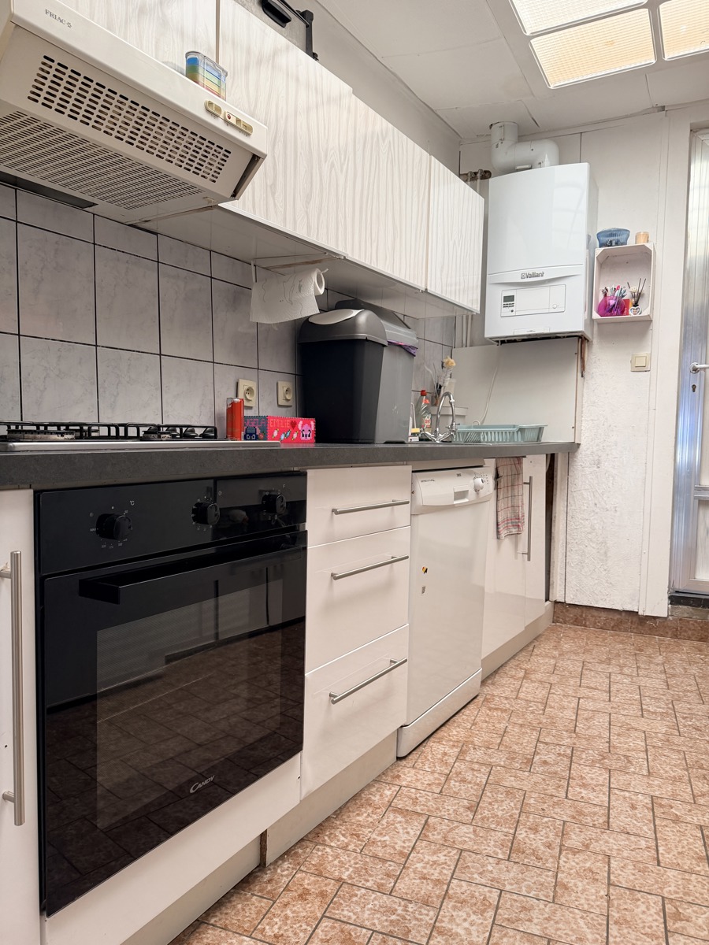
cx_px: 354
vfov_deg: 71.6
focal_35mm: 24
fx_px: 655
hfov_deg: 56.8
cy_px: 472
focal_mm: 6.76
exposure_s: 1/121
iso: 200
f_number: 1.78
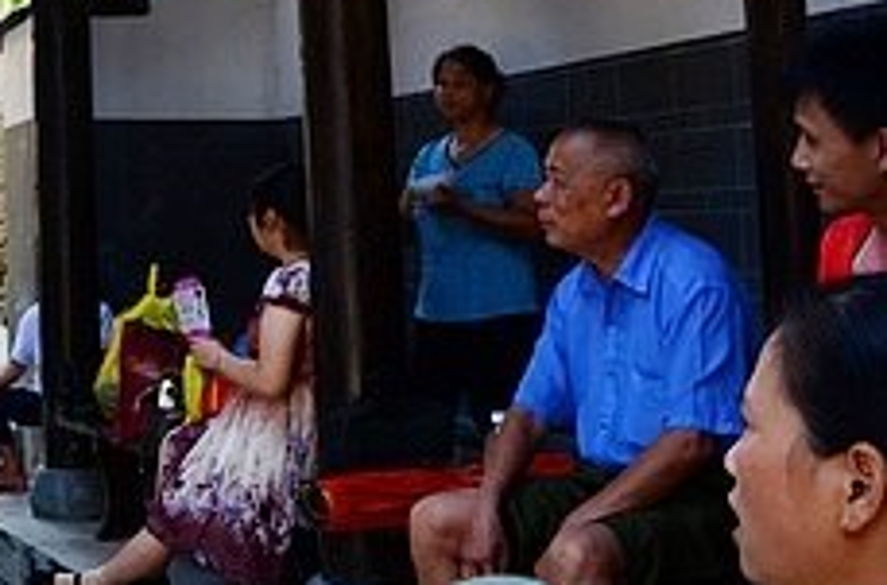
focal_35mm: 63
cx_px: -39
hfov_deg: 29.5
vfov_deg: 21.1
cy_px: 91
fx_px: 1547
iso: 500
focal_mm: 16
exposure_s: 1/160
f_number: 3.5
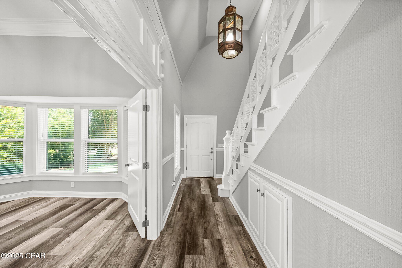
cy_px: 134
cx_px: 201
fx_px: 134
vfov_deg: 90.1
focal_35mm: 12
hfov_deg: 112.6
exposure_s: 1/2.5
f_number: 8
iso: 400
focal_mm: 12
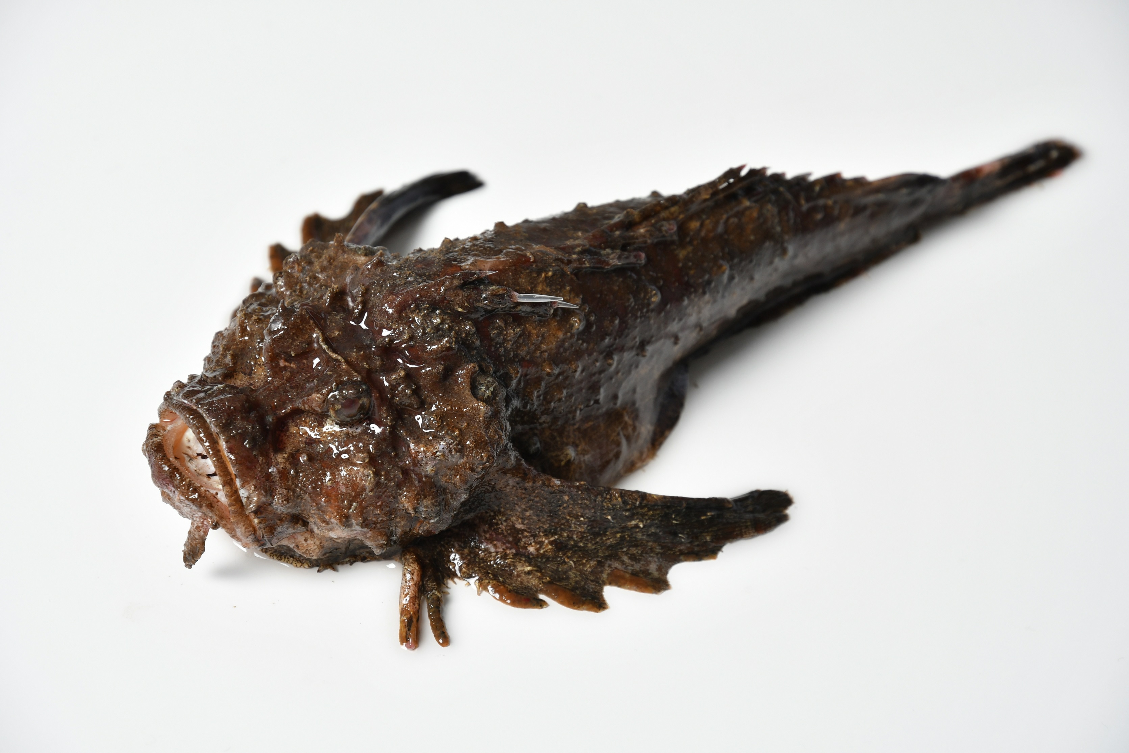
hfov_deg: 17.1
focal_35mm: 120
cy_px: 376
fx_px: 3763
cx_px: 564
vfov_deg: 11.4
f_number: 5.6
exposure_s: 1/60
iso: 200
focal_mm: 80
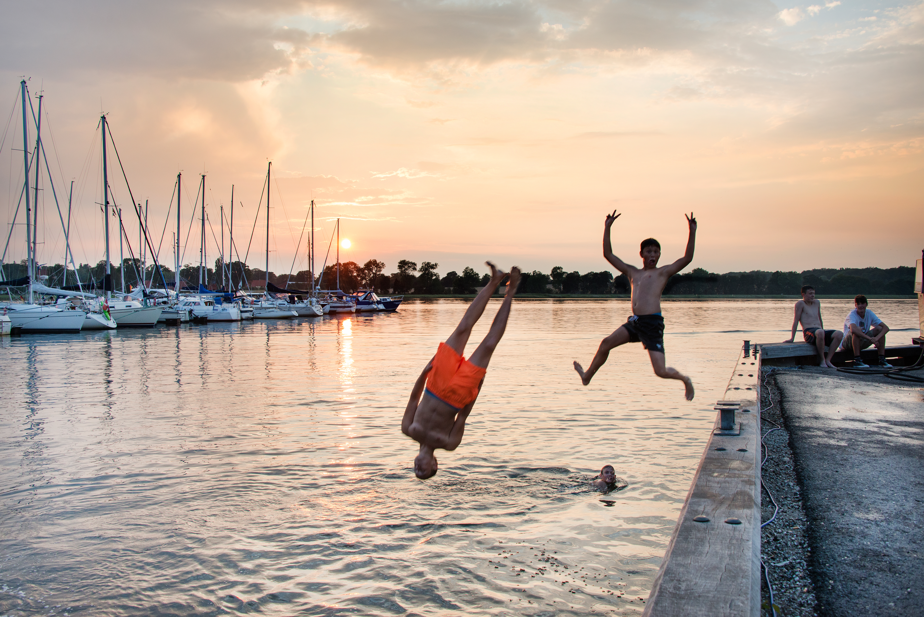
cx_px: 462
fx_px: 822
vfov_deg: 41.1
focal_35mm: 32
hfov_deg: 58.7
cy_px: 308
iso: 400
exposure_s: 1/200
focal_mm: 32
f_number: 9
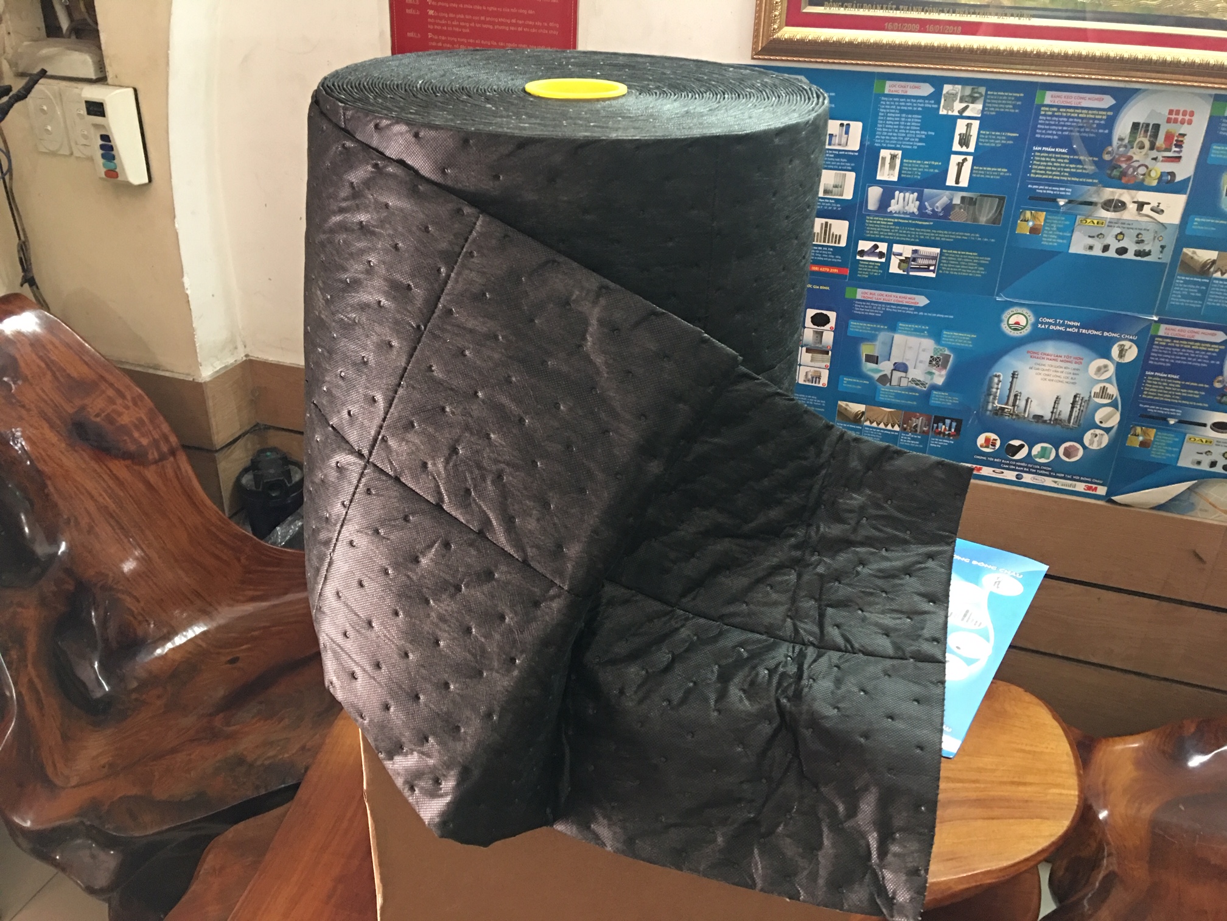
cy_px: 460
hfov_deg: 61.7
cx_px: 614
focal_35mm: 29
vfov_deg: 48.2
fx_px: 1028
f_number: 2.2
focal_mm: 4.15
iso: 125
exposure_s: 1/8
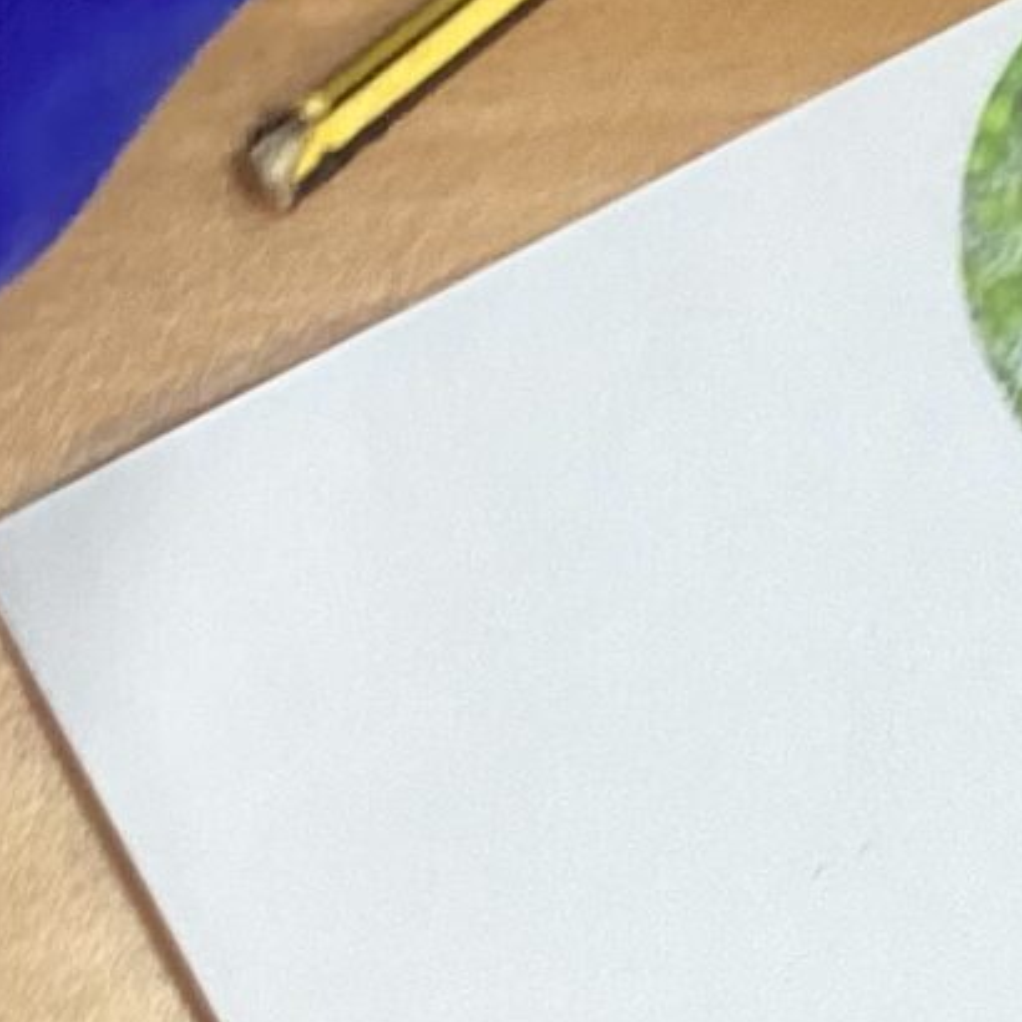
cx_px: 1206
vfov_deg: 10.2
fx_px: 5712
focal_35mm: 171
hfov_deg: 10.1
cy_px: 471
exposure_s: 1/50
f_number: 2.4
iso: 80
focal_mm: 3.3
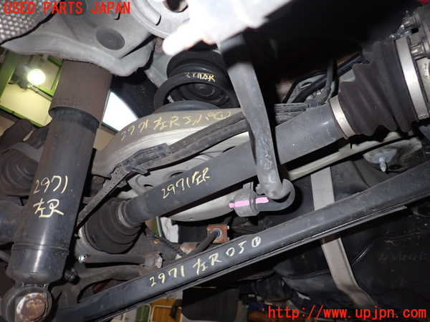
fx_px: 311
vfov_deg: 54.9
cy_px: 161
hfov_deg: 69.4
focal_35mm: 25
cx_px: 215
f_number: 5.6
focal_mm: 4.5
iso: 400
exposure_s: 1/30
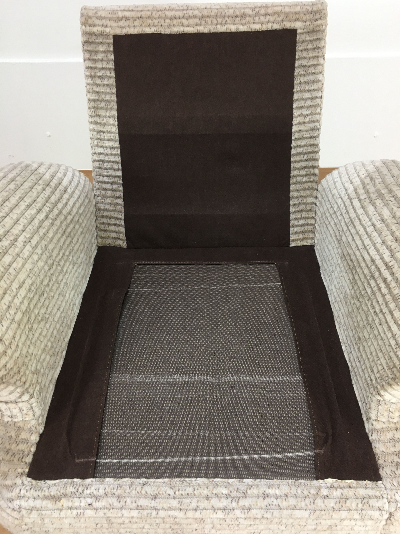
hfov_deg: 48.2
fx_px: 447
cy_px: 267
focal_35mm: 29
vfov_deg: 61.7
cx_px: 200
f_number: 2.2
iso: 64
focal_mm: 4.15
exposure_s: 1/33
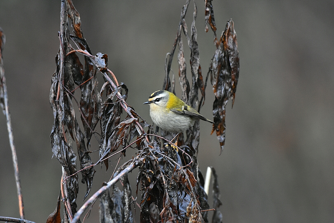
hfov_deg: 3.1
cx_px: 167
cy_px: 112
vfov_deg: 2.1
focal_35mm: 660
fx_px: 6123
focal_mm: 440
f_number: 5.6
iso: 2500
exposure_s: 1/125
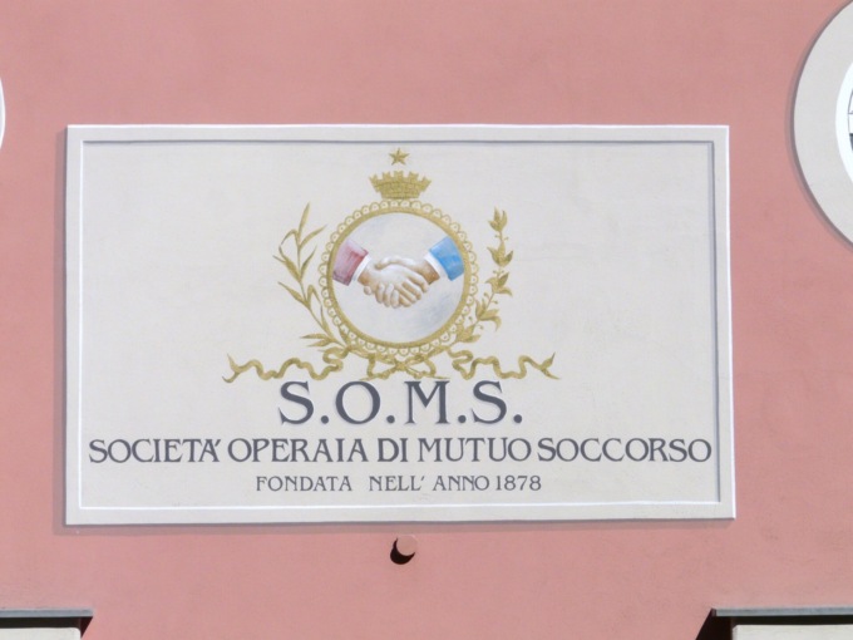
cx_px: 426
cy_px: 320
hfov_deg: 9.4
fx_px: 5175
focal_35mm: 210
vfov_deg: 7.1
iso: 100
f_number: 8
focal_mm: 34.5
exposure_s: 1/1000
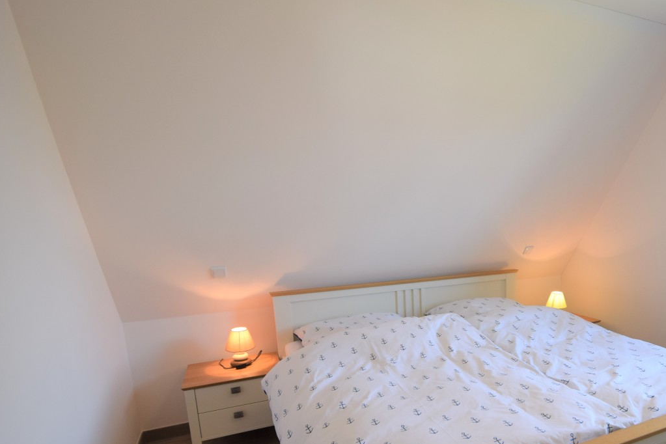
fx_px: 407
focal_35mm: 22
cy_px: 304
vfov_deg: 55.7
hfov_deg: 76.2
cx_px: 441
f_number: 4.5
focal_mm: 10
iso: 400
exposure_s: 1/80
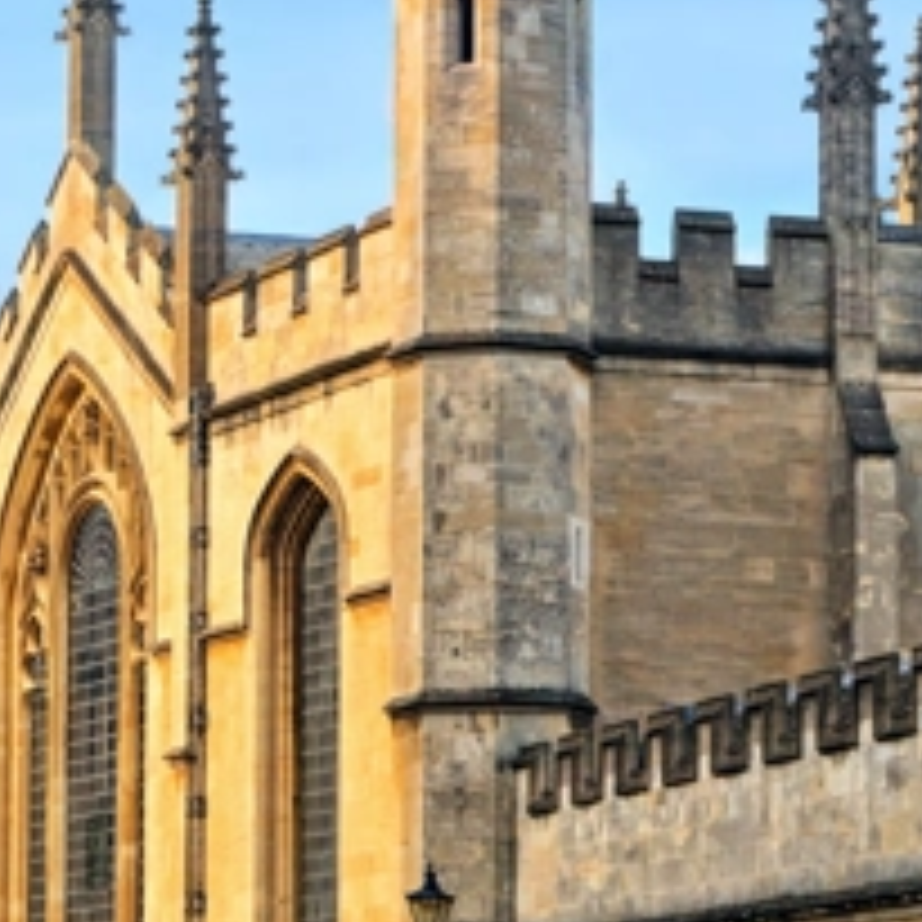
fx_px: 5243
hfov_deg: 10.0
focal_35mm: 174
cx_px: 144
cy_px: 616
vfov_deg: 10.0
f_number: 9
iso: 100
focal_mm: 28
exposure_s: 1/125
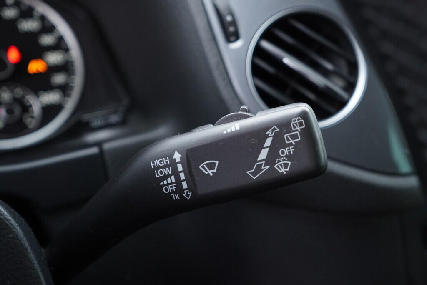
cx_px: 214
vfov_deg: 36.9
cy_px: 142
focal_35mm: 36
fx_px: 427
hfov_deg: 53.1
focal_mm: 24
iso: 400
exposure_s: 1/40
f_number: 2.8
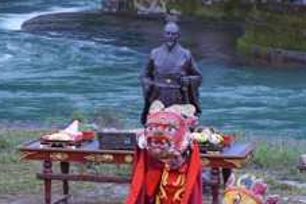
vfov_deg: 7.8
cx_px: 71
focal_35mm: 176
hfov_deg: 11.7
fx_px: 1495
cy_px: 111
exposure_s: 1/100
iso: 400
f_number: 5.6
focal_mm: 50
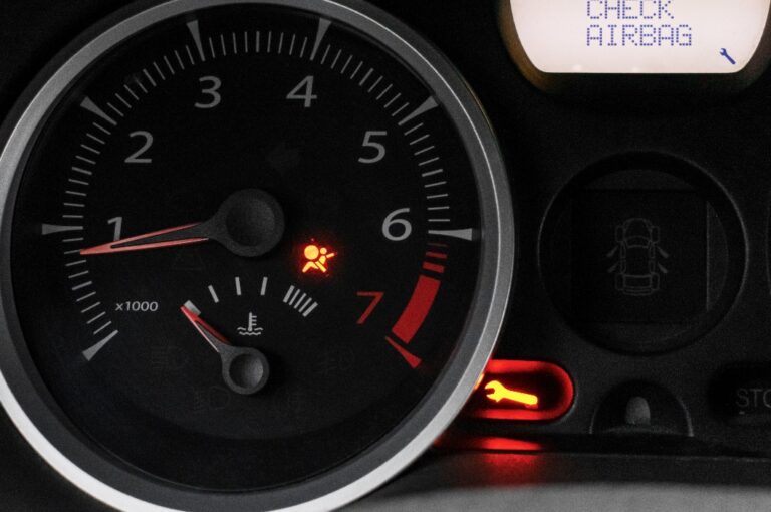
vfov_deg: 25.7
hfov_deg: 37.9
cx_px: 386
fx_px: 1123
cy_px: 256
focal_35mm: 52
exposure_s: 1/125
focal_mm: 35
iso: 1600
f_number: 4.5
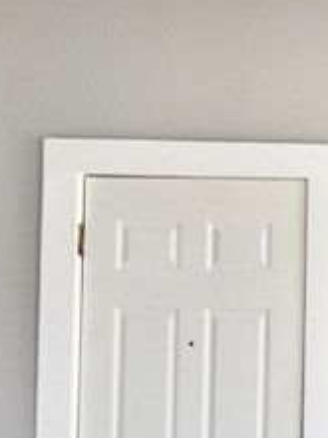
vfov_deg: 22.2
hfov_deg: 14.9
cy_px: 335
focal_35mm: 87
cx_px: 574
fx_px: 1102
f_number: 4.5
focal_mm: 13
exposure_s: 1/80
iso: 800
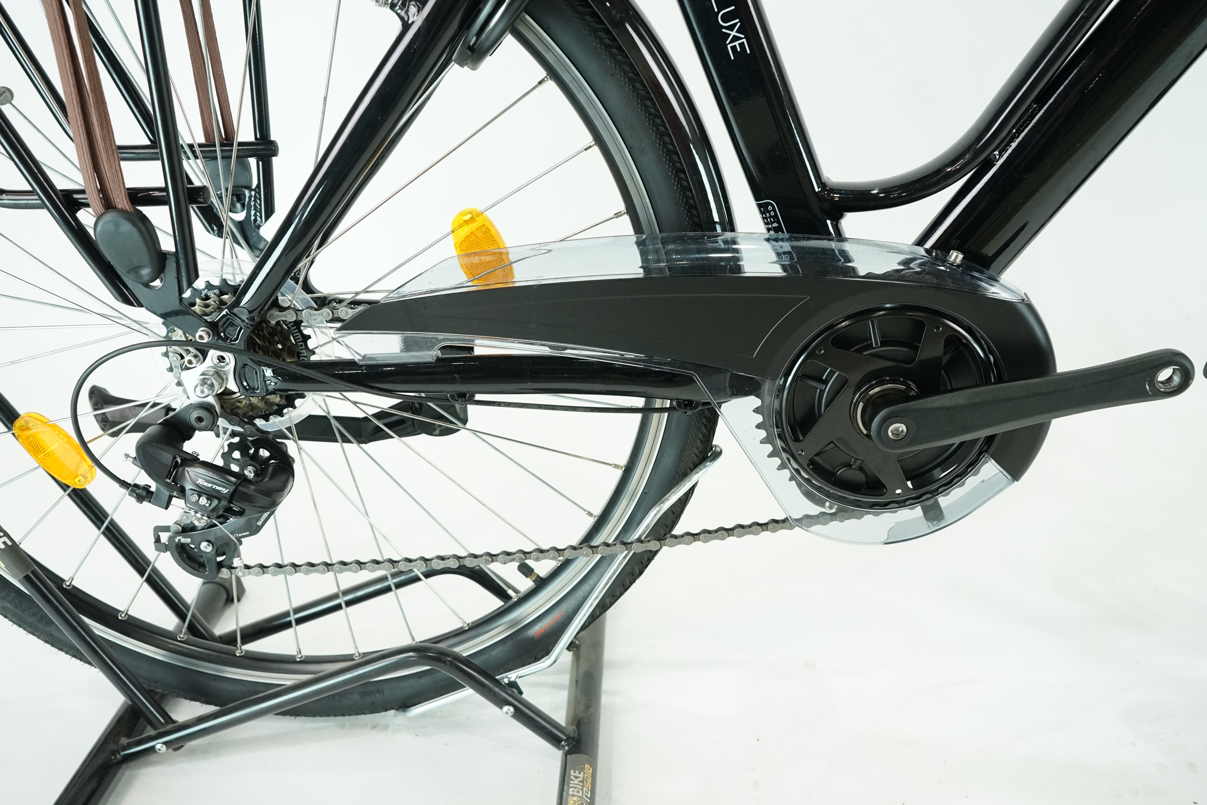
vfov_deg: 42.3
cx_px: 604
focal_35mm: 31
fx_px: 1039
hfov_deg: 60.3
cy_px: 402
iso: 2500
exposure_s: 1/200
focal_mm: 31
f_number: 5.6
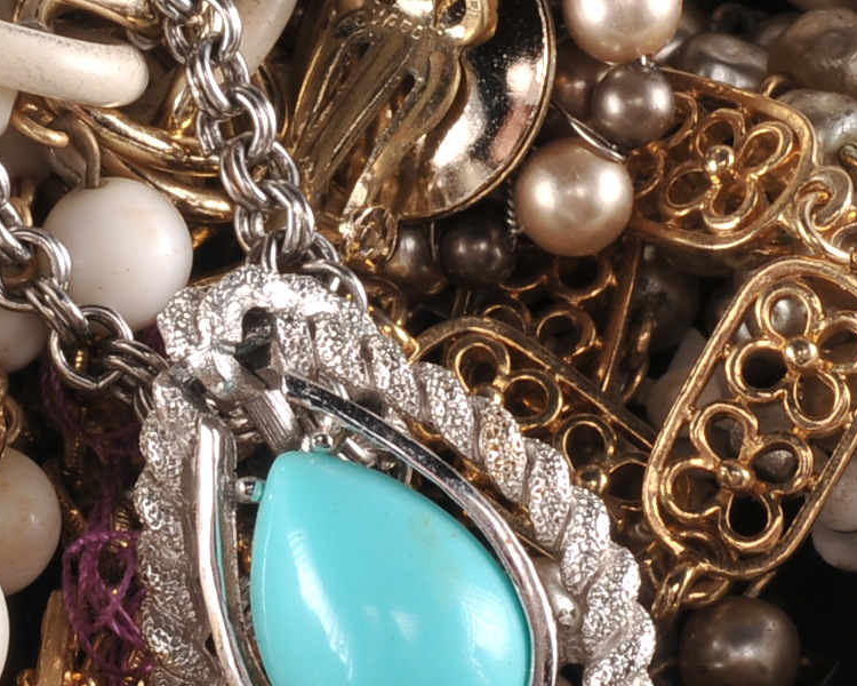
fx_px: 9182
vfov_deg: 4.3
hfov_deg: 5.3
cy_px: 434
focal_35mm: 362
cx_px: -54
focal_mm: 60
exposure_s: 1/250
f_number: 18
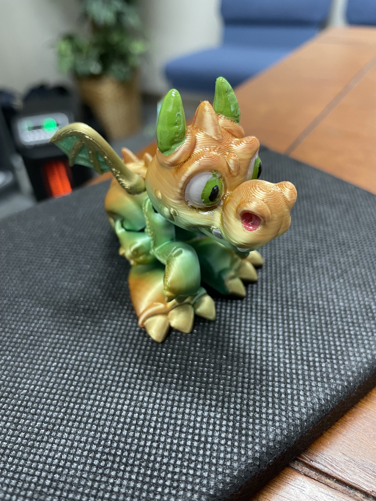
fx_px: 377
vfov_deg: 67.3
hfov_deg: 53.1
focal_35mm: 26
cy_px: 250
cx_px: 188
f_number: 1.6
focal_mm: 4.2
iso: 250
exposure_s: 1/60
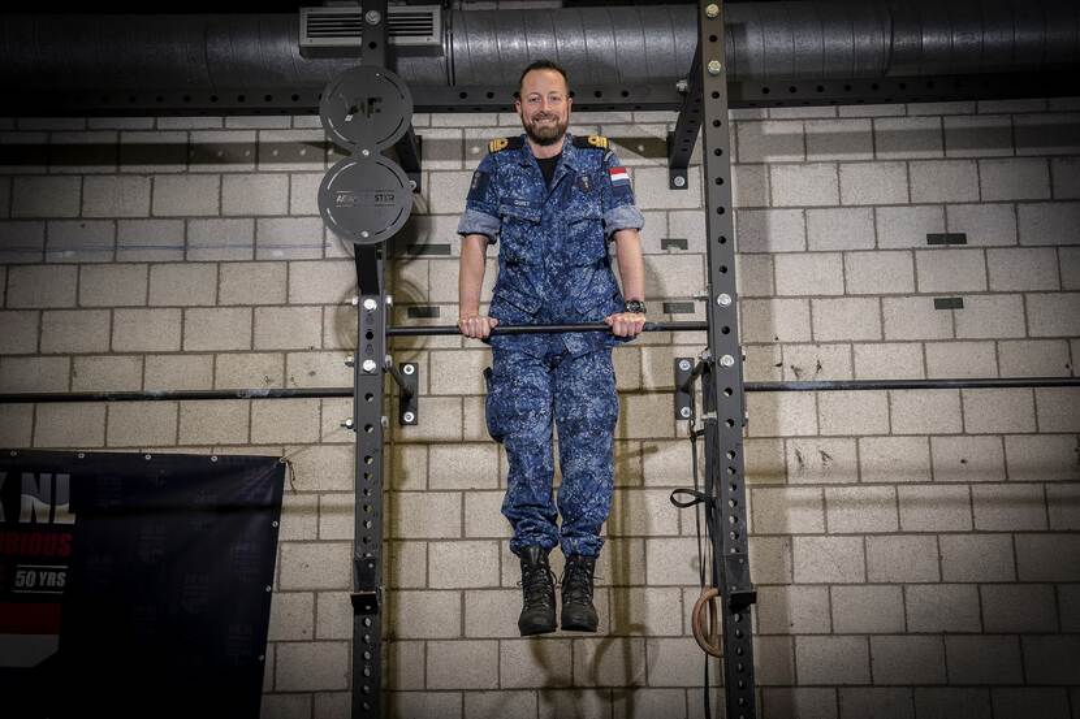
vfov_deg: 34.2
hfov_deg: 49.6
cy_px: 360
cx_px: 540
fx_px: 1170
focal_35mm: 39
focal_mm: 39
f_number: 5.6
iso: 250
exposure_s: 1/80
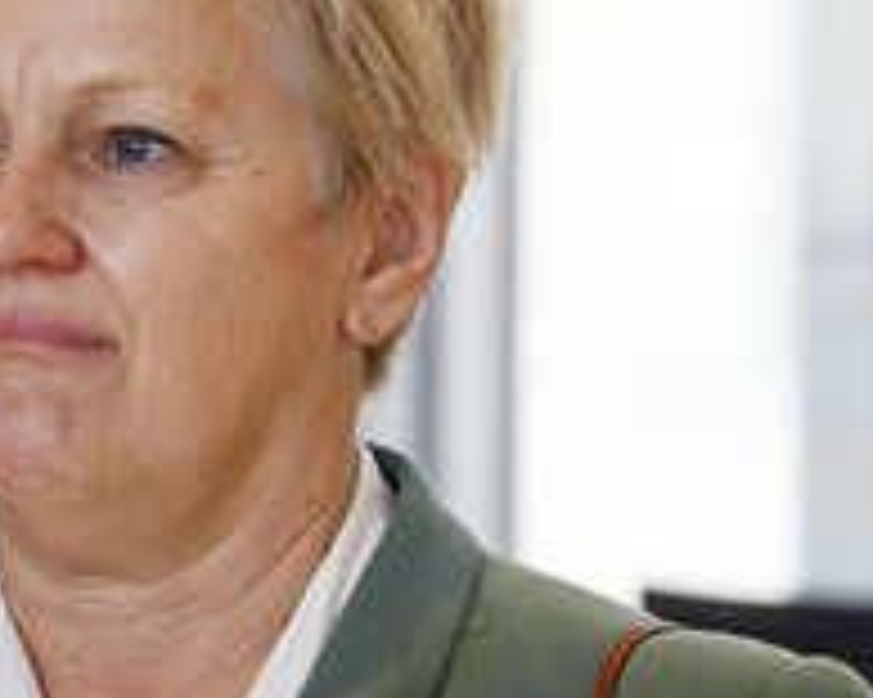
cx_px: 25
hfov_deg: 7.2
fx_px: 6869
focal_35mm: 266
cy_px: 419
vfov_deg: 5.8
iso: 6400
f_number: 5.6
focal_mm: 122
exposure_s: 1/200
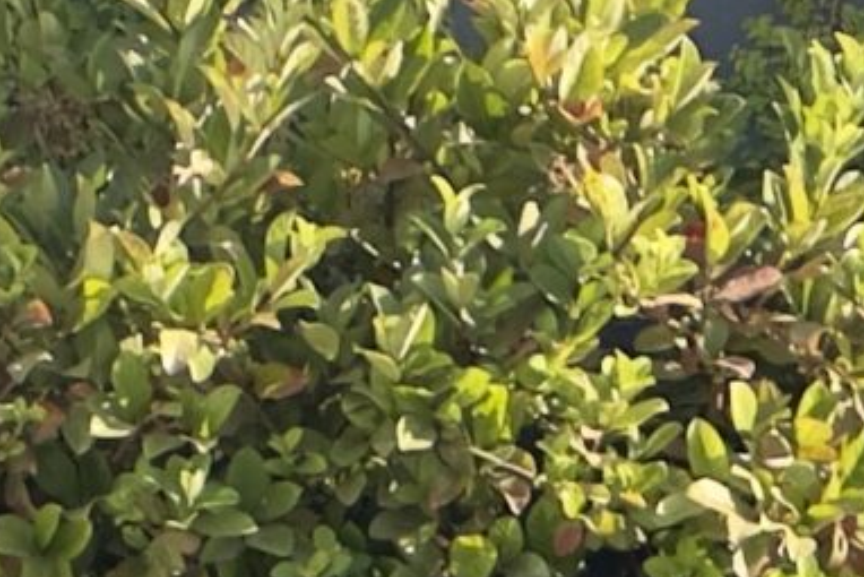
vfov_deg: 2.5
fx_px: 12868
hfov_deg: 3.8
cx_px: 1870
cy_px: 1896
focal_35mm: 536
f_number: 2.8
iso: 32
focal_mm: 9
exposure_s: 1/154
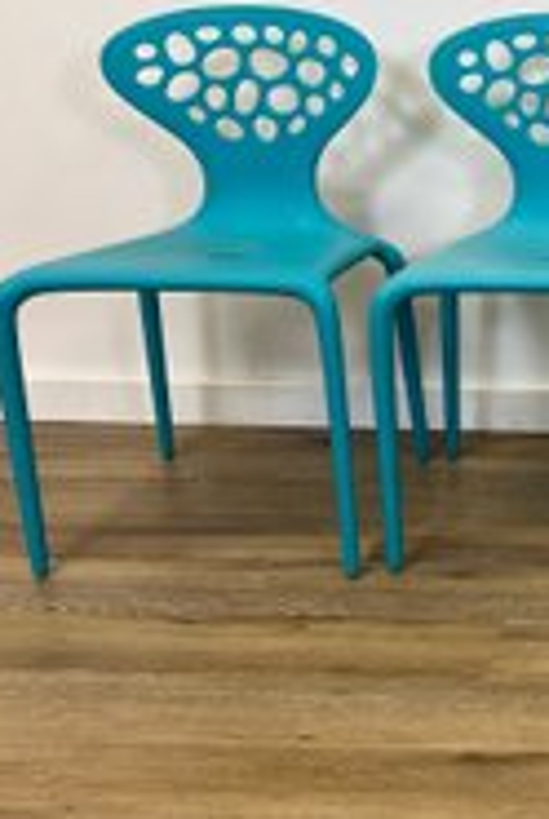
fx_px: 1139
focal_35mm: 50
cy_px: 379
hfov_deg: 23.8
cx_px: 719
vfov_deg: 39.5
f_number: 1.5
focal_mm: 5.7
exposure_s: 1/120
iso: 100
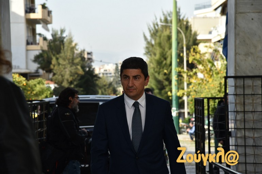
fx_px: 873
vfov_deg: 11.4
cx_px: 131
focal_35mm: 120
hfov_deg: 17.1
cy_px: 87
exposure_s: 1/400
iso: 400
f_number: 8
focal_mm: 120
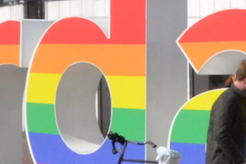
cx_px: 107
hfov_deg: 10.7
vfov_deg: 7.0
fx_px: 1317
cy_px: -49
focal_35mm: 193
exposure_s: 1/1000
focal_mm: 24
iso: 1600
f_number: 16
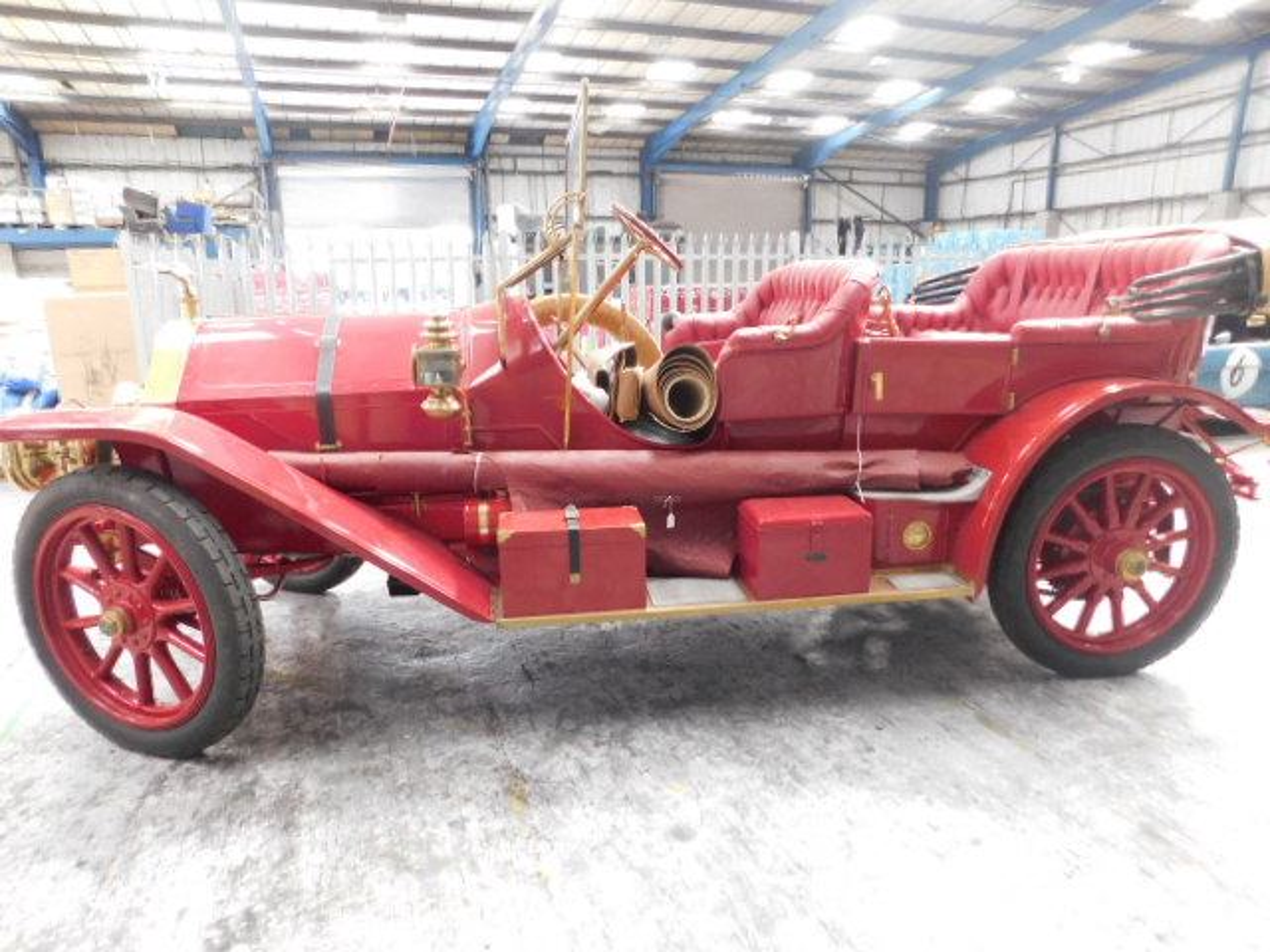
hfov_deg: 73.9
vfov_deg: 58.9
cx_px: 635
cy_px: 476
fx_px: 844
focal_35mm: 23
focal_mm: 4
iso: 320
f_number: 3
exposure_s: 1/30
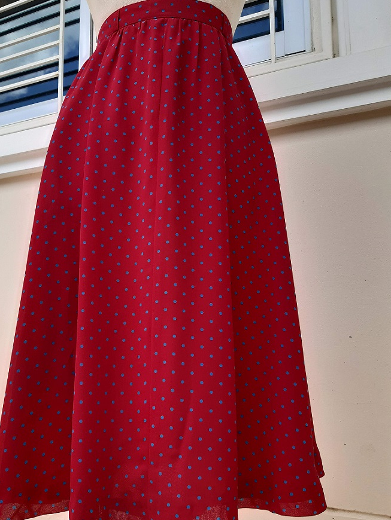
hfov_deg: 45.3
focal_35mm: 31
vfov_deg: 58.3
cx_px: 160
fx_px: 467
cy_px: 279
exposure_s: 1/326
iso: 40
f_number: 1.7
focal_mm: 3.92
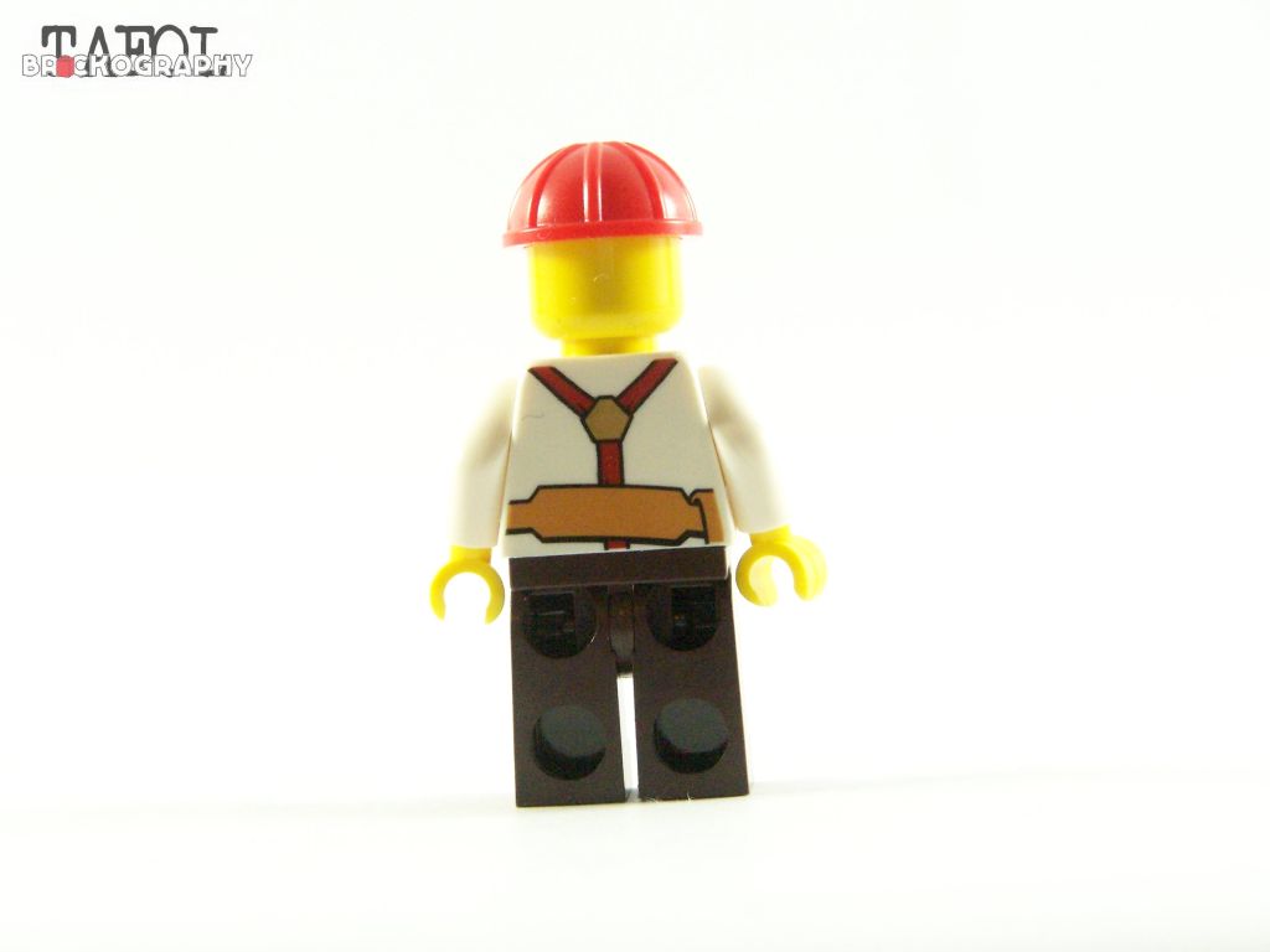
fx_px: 4293
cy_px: 476
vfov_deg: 12.7
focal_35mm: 117
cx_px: 635
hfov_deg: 16.8
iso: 400
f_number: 4
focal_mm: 19.4
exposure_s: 1/60
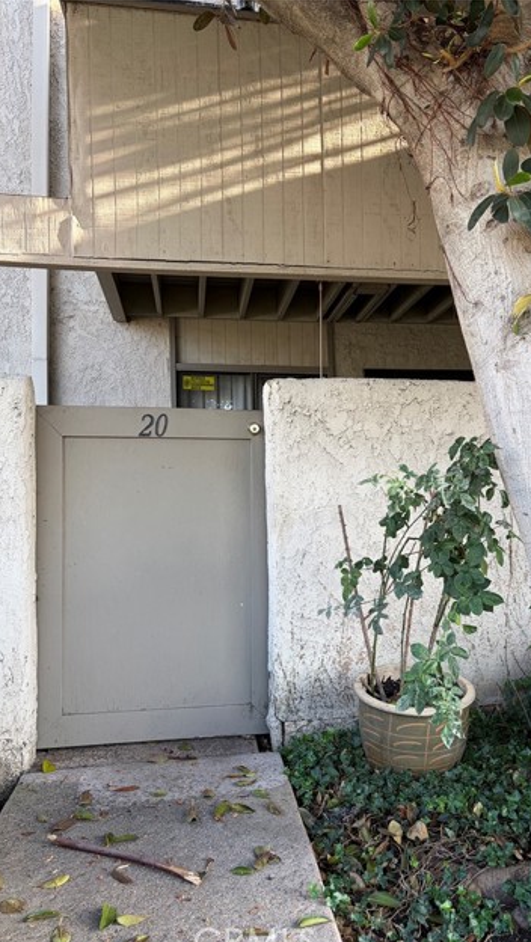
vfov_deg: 66.0
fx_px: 725
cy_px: 481
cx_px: 327
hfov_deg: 40.0
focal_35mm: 29
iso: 32
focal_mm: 5.96
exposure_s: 1/161
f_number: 1.6
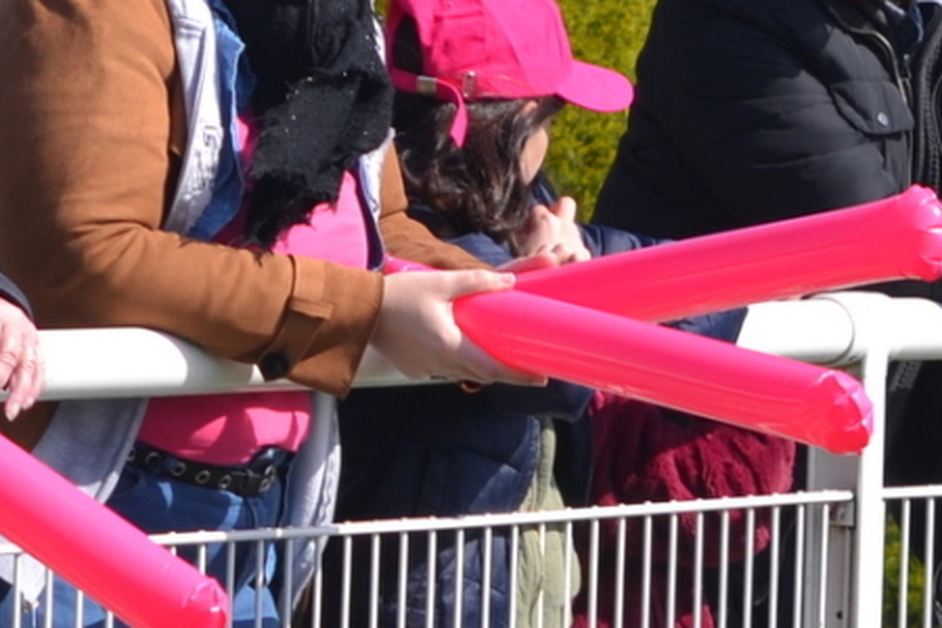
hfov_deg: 4.3
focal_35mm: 478
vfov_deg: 2.9
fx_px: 12507
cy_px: -78
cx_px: -417
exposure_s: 1/320
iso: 100
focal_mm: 70
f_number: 6.3
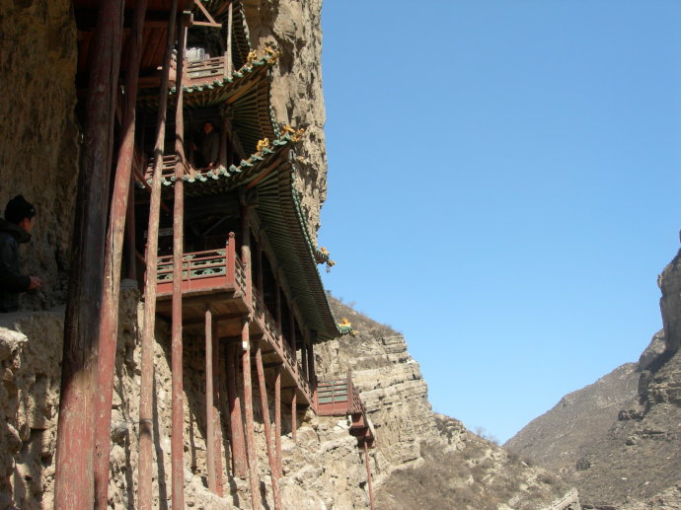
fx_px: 747
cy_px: 255
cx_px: 340
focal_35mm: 38
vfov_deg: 37.7
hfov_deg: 49.0
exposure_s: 1/287
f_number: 4.8
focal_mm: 7.8
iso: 50
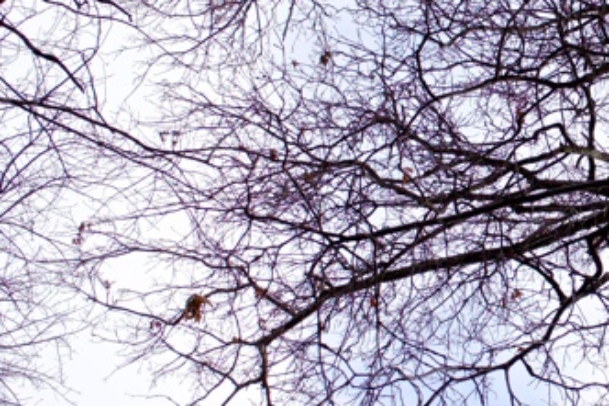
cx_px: 704
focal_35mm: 108
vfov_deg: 12.6
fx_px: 1826
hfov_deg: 18.1
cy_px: 118
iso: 100
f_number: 8
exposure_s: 1/400
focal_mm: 35
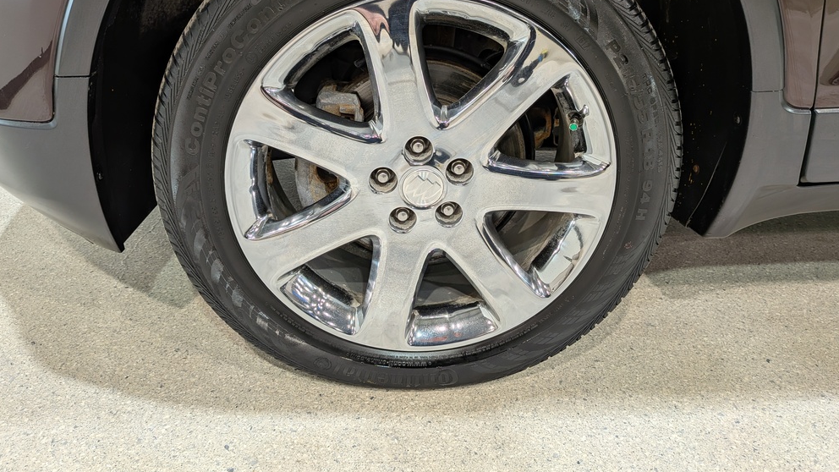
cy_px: 167
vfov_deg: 42.4
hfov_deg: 69.9
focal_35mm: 27
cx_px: 414
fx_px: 601
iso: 28
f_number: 1.7
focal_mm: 4.53
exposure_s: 1/143
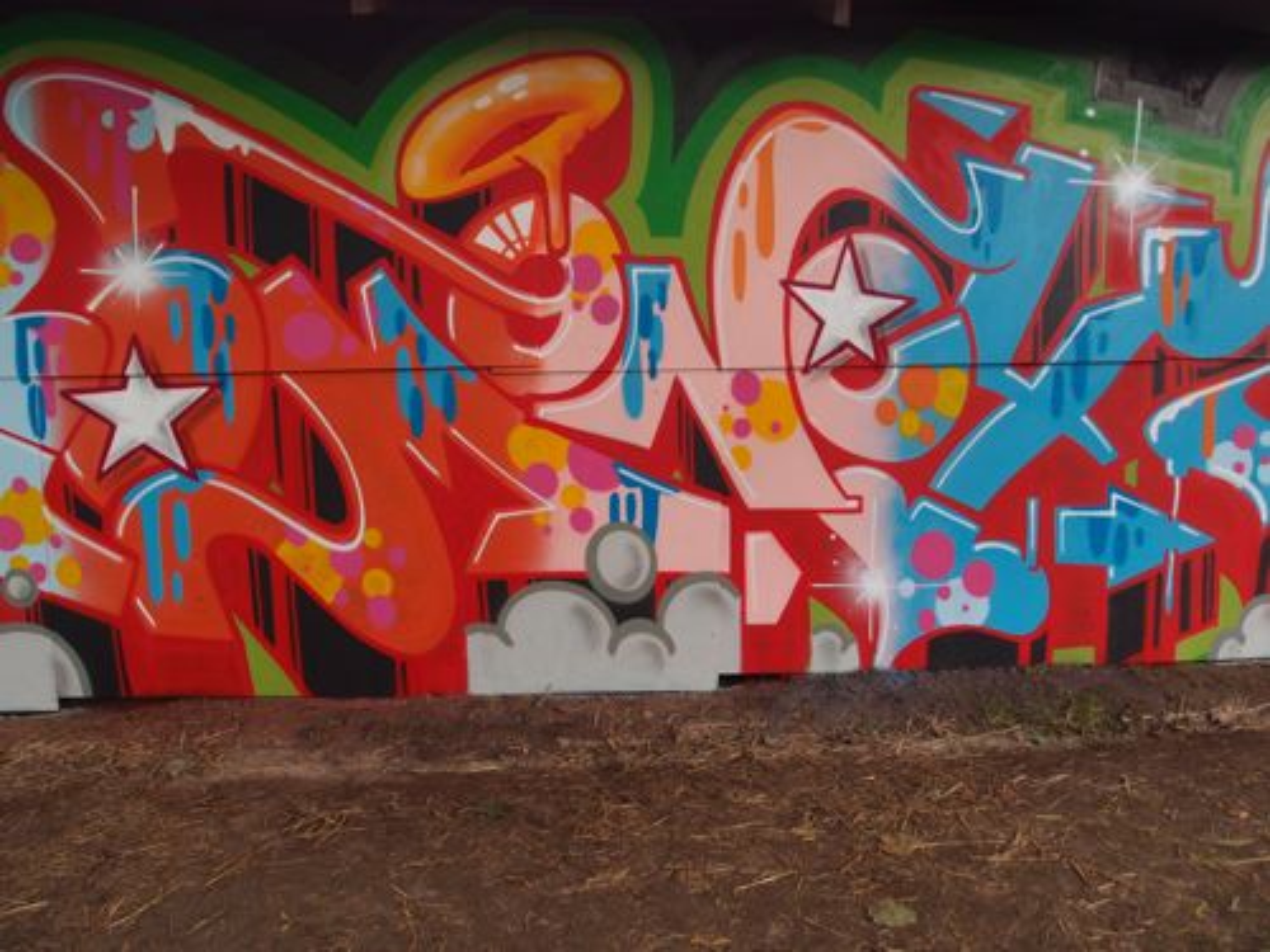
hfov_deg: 63.4
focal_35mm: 28
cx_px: 635
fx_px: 1027
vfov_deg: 49.7
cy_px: 476
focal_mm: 6
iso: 100
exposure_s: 1/100
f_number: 2.2
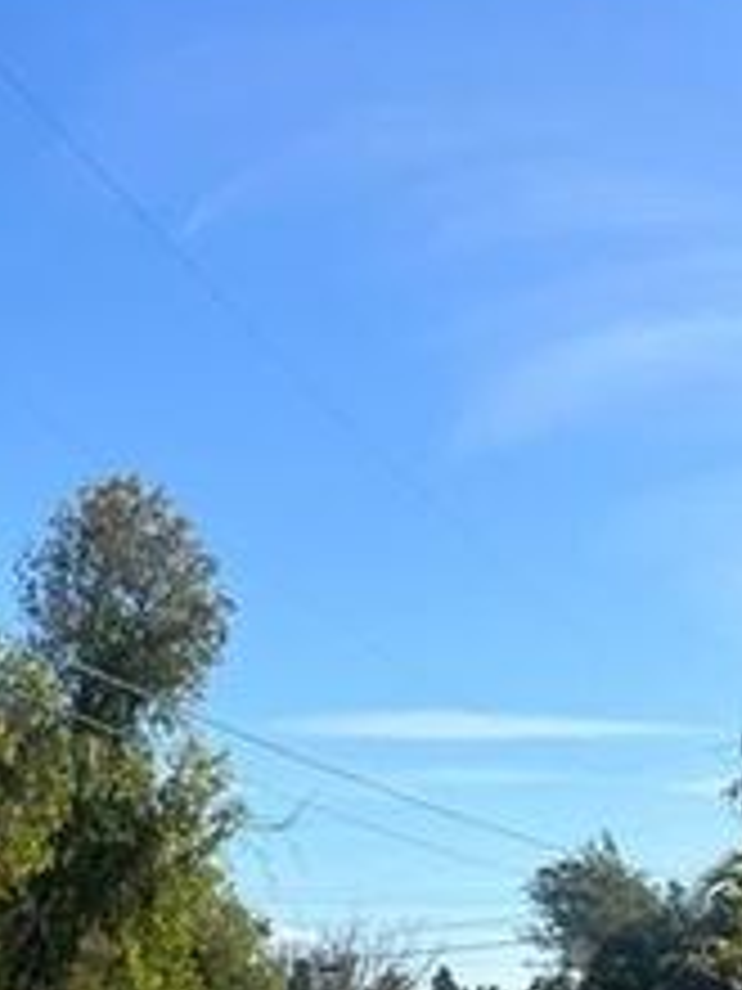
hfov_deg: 18.4
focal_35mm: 79
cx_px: 112
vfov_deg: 21.2
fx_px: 2258
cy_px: 1442
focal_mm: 5.7
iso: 50
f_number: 1.5
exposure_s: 1/5076
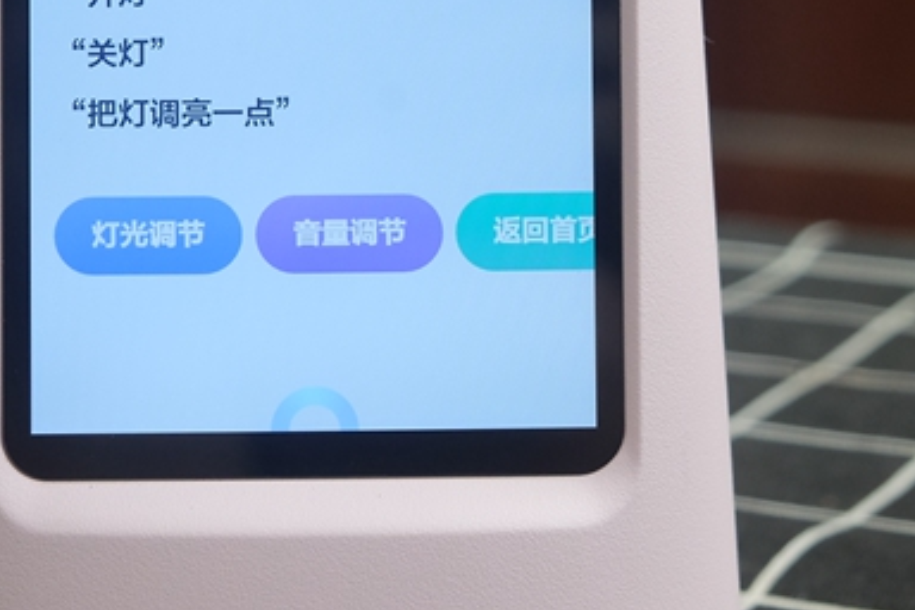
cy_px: -163
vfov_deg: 11.9
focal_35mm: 112
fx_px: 2846
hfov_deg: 18.2
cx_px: 267
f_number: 4
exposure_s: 1/38
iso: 500
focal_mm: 27.7
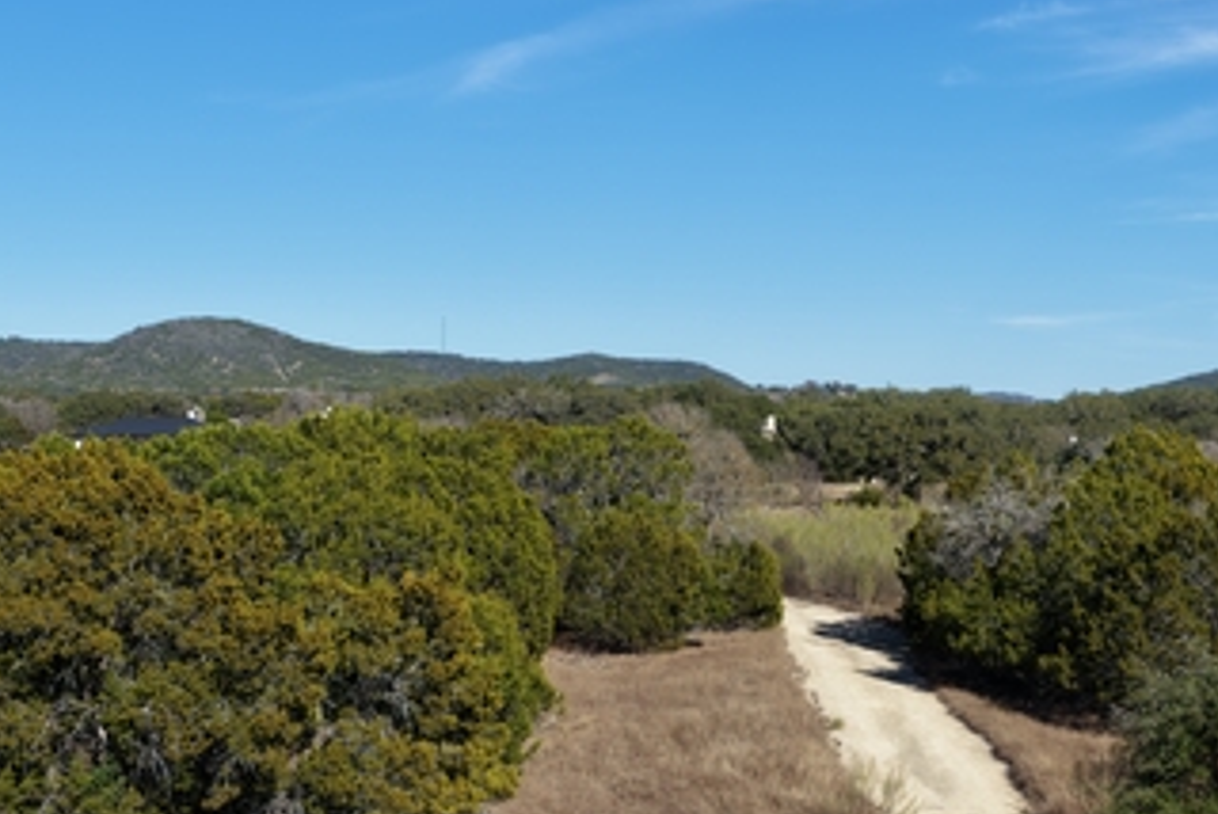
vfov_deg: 23.4
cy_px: 774
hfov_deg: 35.4
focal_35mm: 56
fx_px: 1896
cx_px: 442
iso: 125
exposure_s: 1/1600
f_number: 2.8
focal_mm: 14.45
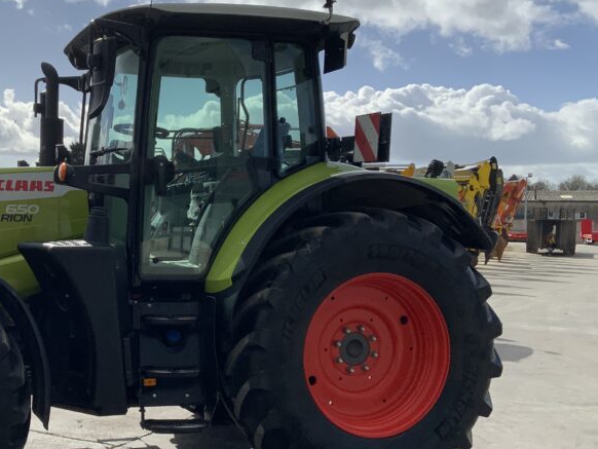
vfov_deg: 28.6
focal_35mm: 51
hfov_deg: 36.6
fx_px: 881
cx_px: 150
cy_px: 239
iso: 20
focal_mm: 3
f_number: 1.8
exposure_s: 1/3322
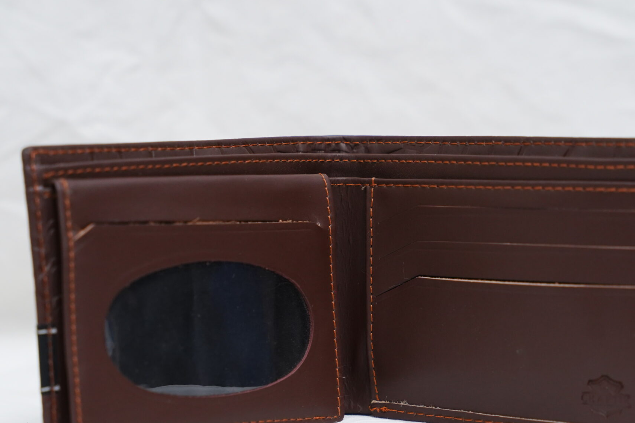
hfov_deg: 19.5
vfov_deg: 13.0
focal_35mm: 105
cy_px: 285
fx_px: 1852
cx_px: 339
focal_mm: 70
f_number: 4.5
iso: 1600
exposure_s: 1/200
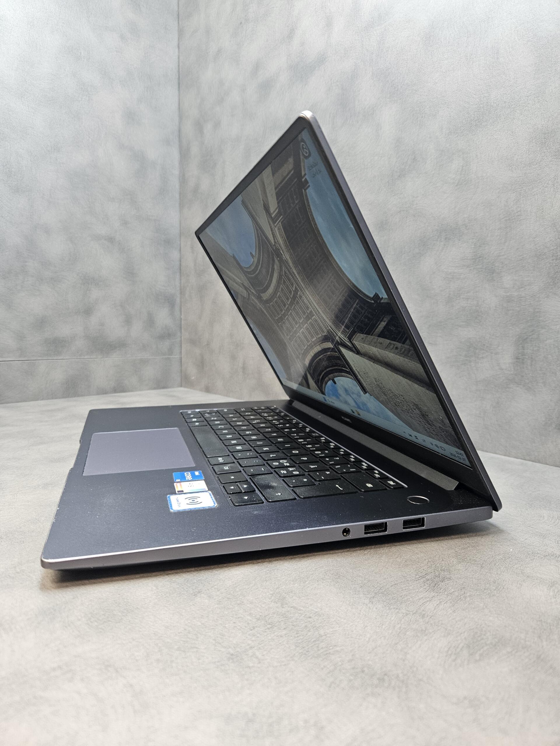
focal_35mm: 23
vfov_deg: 73.9
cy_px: 373
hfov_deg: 58.9
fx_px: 496
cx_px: 280
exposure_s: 1/100
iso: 250
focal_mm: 5.4
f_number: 1.8
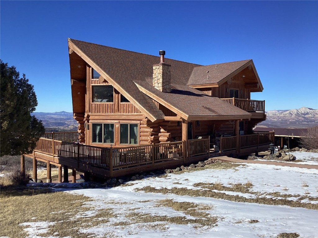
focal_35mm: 31
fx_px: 285
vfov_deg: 45.4
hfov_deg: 58.4
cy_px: 119
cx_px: 159
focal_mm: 3.3
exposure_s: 1/1664
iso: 25
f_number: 2.4
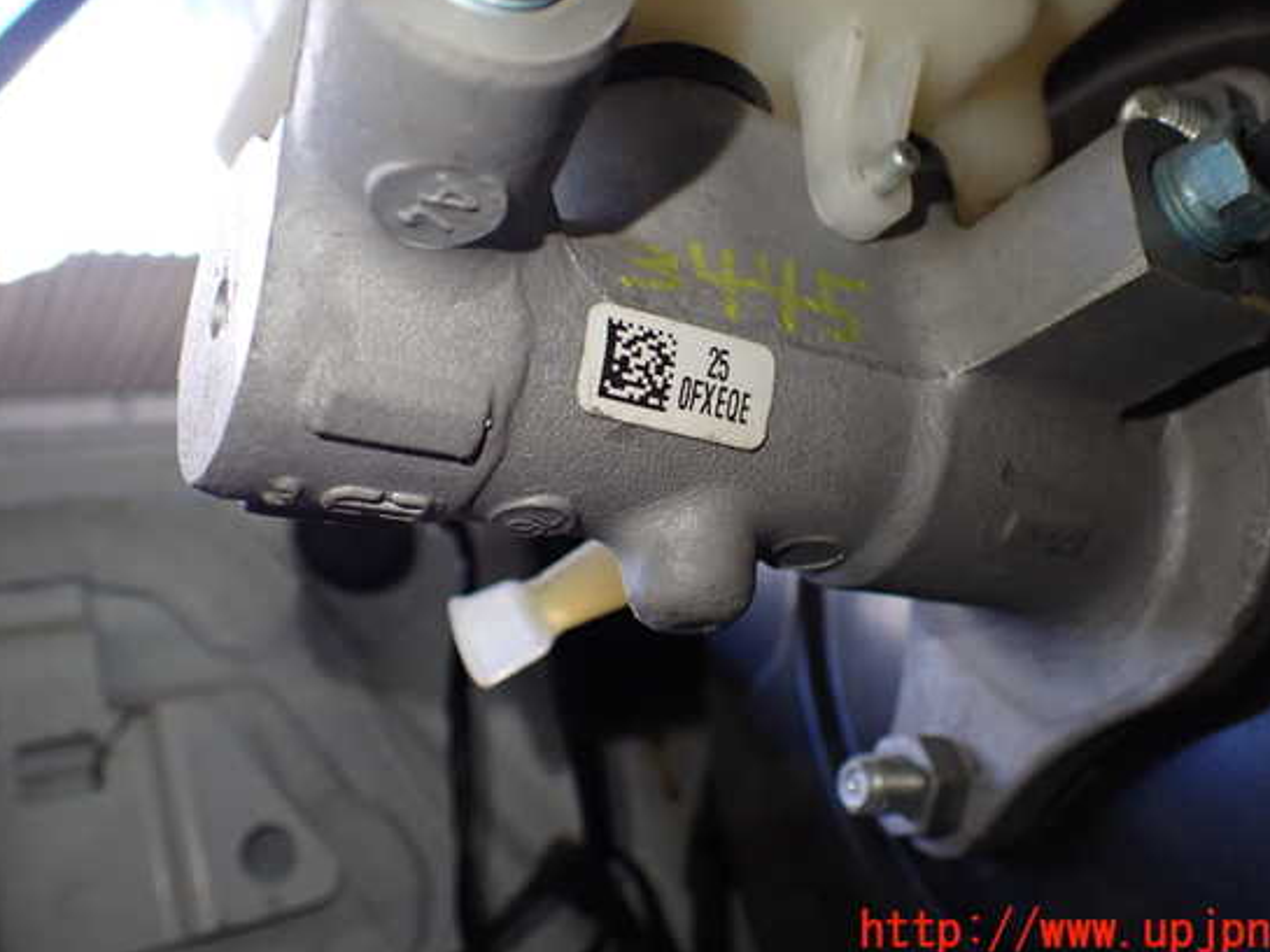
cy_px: 438
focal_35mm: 33
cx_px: 687
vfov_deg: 42.9
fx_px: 1211
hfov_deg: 55.3
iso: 250
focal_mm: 5.4
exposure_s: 1/125
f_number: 2.3
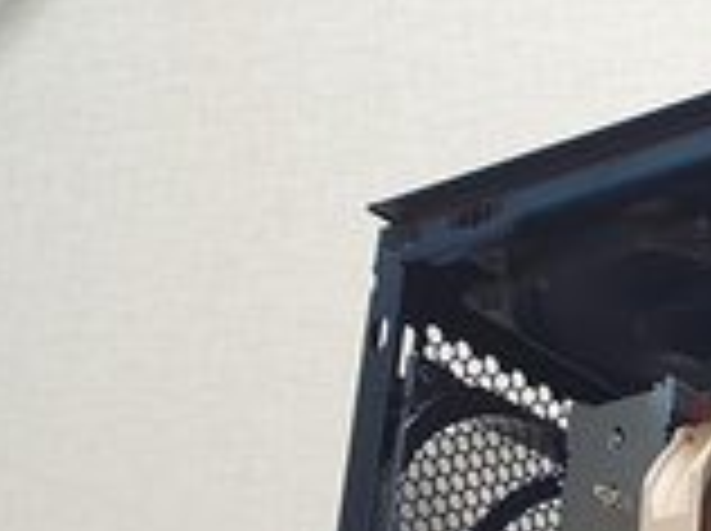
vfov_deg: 13.9
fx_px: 2030
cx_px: 1251
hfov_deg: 16.7
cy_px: 819
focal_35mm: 99
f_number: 2.4
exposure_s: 1/50
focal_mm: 4.32
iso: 320
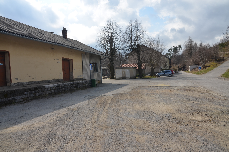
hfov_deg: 62.0
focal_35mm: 30
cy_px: 76
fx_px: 190
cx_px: 114
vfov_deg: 43.4
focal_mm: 20
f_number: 9
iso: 100
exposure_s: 1/320
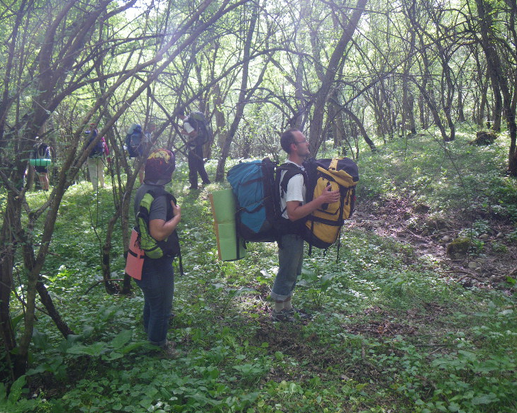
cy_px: 204
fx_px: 459
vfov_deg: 48.5
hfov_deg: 58.8
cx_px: 260
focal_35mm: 30
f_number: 3.5
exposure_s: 1/50
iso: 100
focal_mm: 5
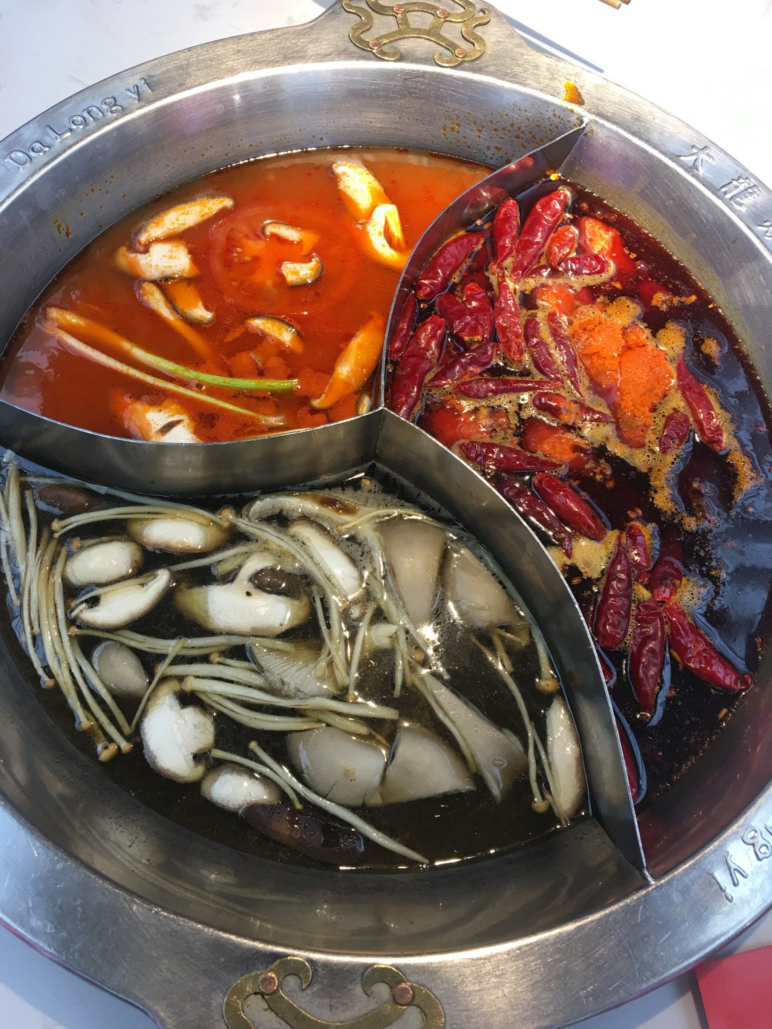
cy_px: 514
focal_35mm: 29
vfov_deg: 61.7
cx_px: 386
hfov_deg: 48.2
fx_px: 862
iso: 32
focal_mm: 4.15
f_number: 2.2
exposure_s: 1/33
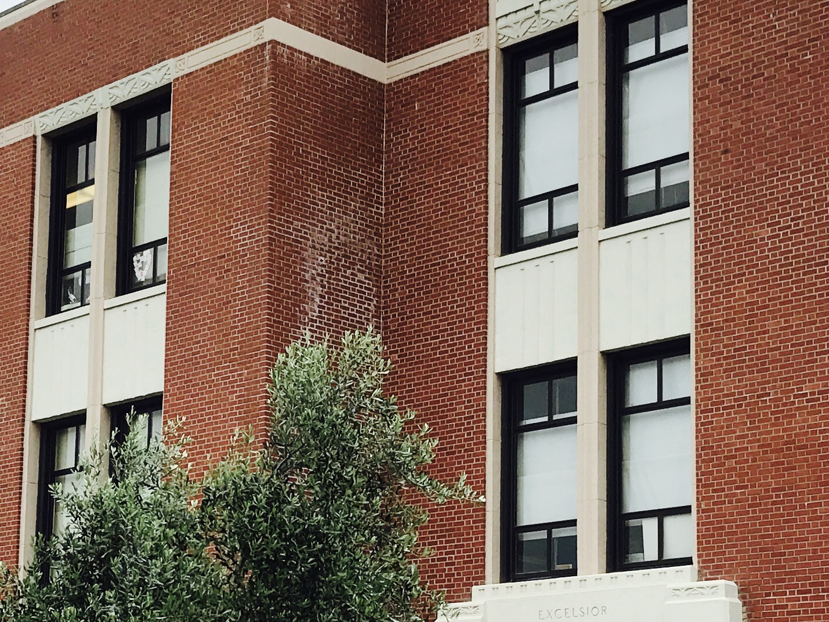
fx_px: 1892
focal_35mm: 79
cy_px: 543
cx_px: 293
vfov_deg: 18.4
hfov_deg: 24.6
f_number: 1.8
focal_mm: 3.99
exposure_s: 1/669
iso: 20
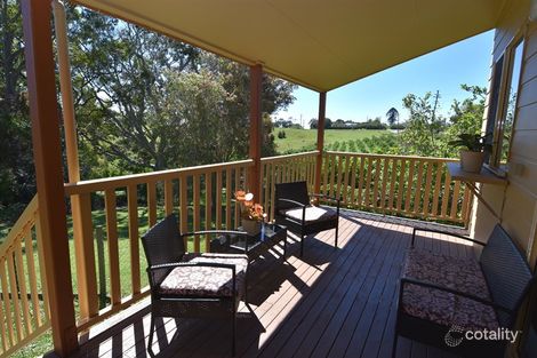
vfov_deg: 63.2
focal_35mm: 20
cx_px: 268
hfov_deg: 85.4
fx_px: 291
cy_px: 179
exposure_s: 1/500
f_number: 8
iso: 250
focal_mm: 13
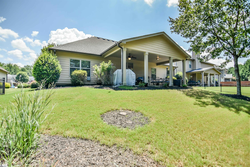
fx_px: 115
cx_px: 125
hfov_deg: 95.0
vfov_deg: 72.1
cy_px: 84
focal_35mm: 16
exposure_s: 1/1000
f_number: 2.8
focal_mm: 11
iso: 160
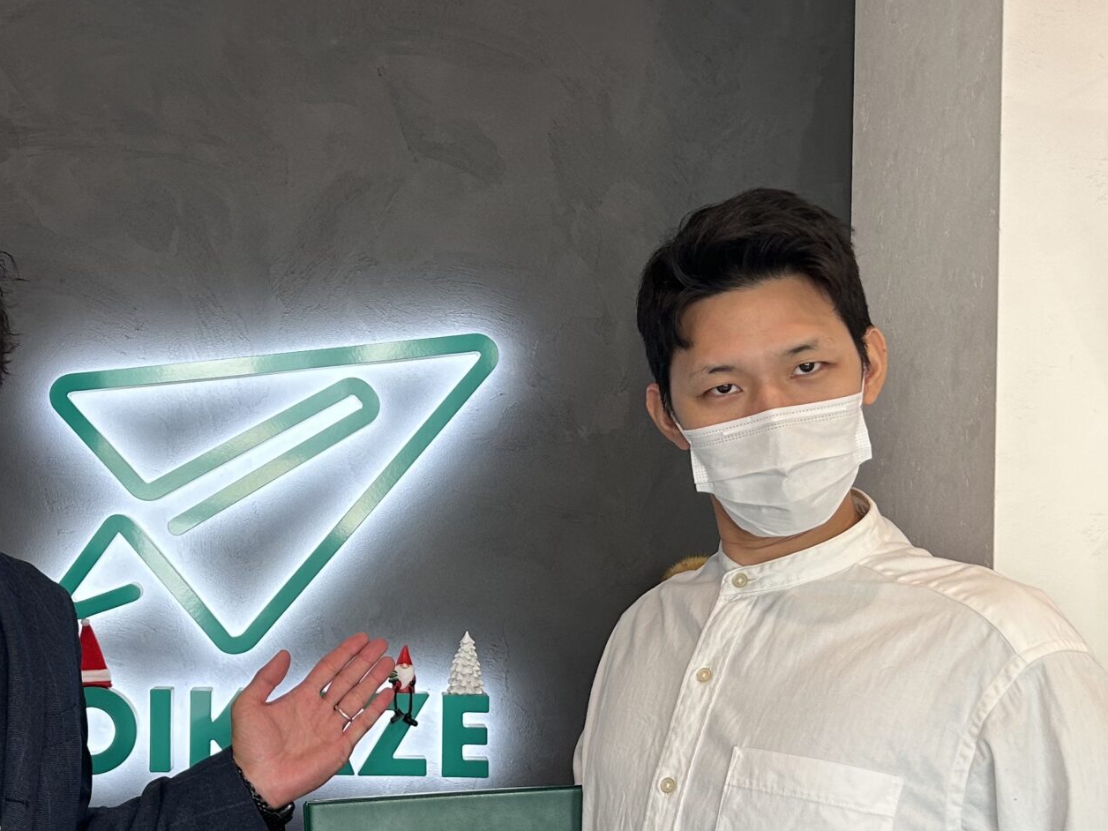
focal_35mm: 53
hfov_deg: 35.7
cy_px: 548
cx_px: 334
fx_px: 1696
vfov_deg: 27.4
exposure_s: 1/104
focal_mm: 5.7
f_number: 1.5
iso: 64
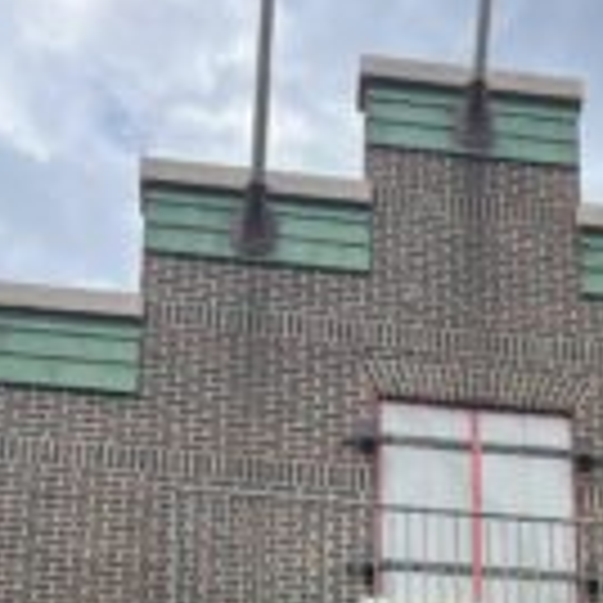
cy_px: 868
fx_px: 1853
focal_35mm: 94
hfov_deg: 18.2
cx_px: 524
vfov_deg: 17.0
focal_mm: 5.7
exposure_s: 1/2083
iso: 50
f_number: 1.5
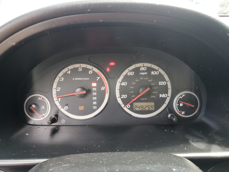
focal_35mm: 26
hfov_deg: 67.3
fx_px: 172
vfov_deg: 53.1
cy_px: 86
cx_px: 114
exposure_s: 1/120
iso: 93
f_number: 1.5
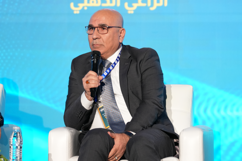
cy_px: 80
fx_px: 1109
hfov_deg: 12.5
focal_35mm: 165
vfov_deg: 8.3
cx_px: 121
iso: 1600
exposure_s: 1/100
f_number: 2.8
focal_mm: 110
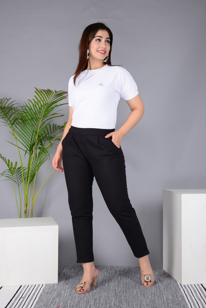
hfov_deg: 28.1
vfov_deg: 41.1
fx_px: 412
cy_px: 154
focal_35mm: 48
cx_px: 103
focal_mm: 48
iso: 200
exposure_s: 1/160
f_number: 8
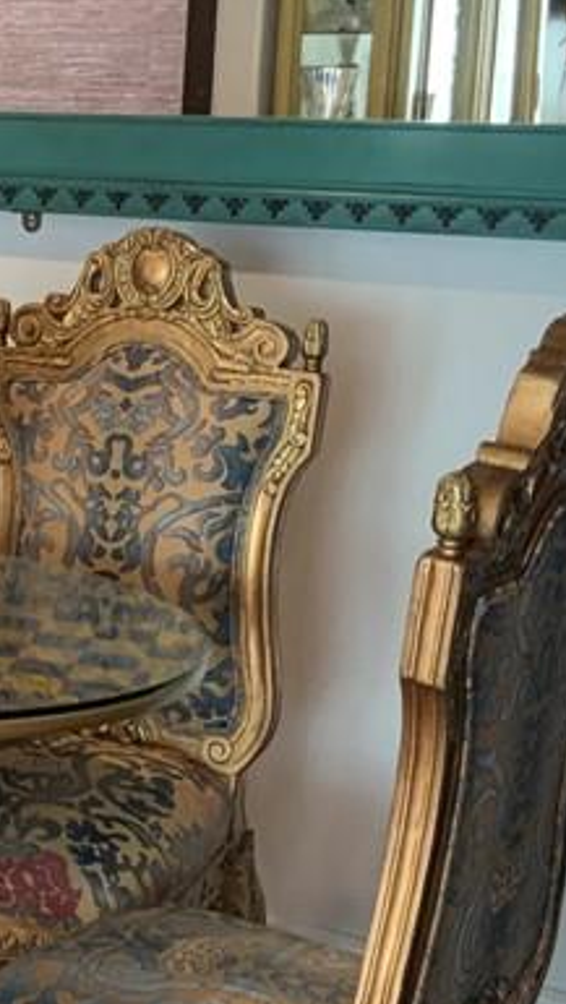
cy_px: 574
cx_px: -256
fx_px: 2238
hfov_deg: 13.6
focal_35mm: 84
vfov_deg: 25.3
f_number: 1.8
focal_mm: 3
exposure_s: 1/60
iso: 160
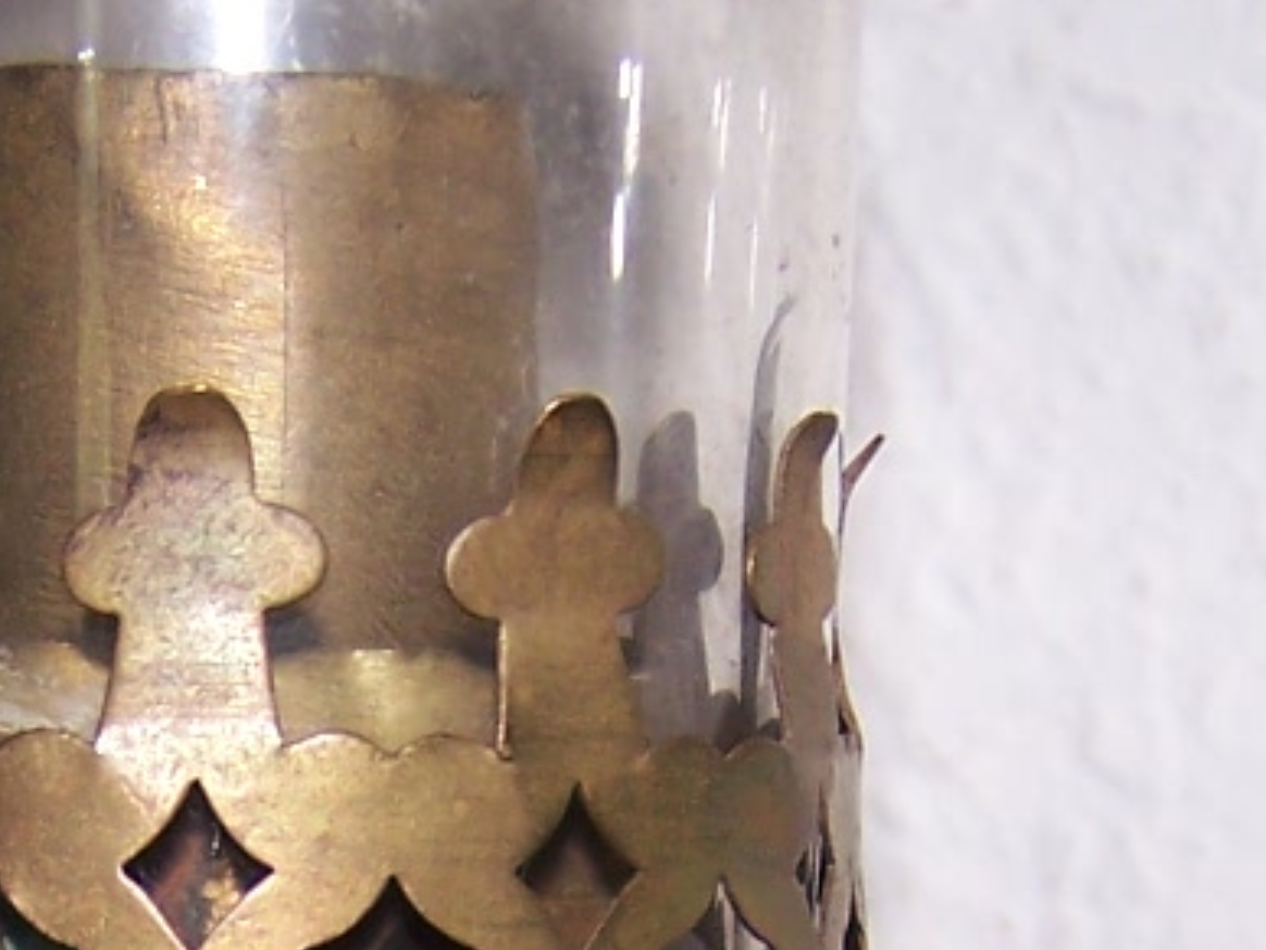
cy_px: 1720
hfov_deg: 13.0
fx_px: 5559
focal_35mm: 152
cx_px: 326
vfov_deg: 9.3
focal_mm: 6.3
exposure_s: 1/60
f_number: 2.8
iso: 80
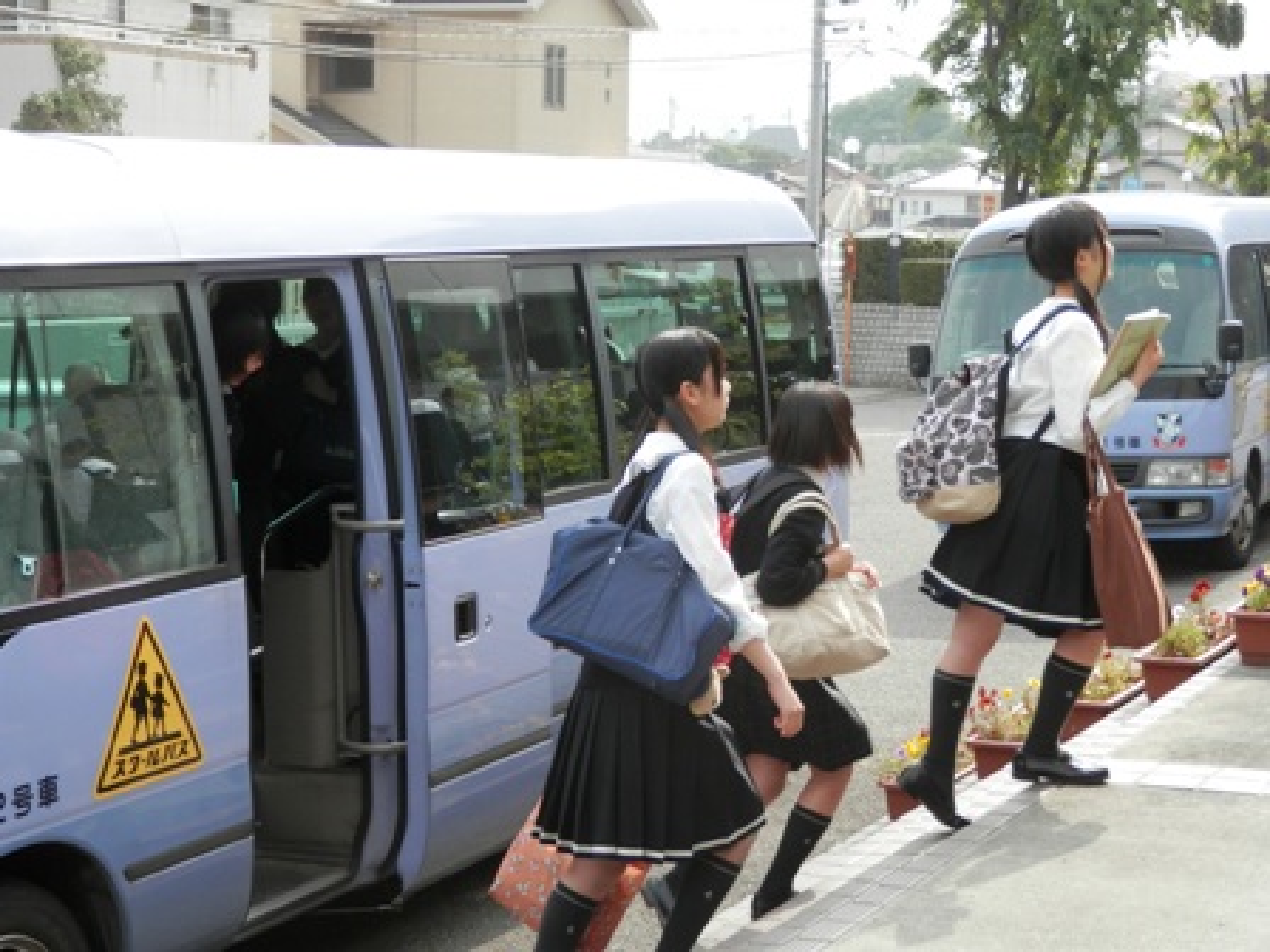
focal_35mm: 66
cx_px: 635
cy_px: 476
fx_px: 2421
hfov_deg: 29.4
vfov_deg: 22.3
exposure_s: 1/160
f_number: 4.4
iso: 80
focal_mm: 11.9
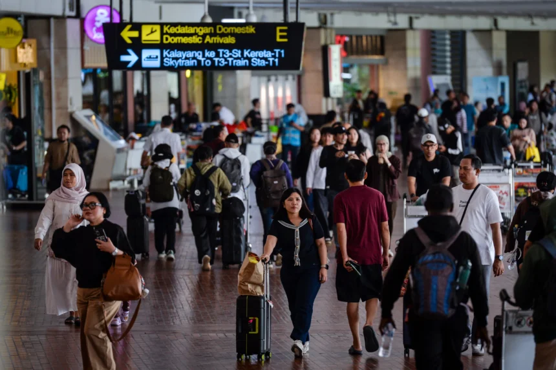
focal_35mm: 200
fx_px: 3086
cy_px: 185
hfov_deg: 10.3
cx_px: 278
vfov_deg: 6.9
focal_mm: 200
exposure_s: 1/400
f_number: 3.5
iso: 800
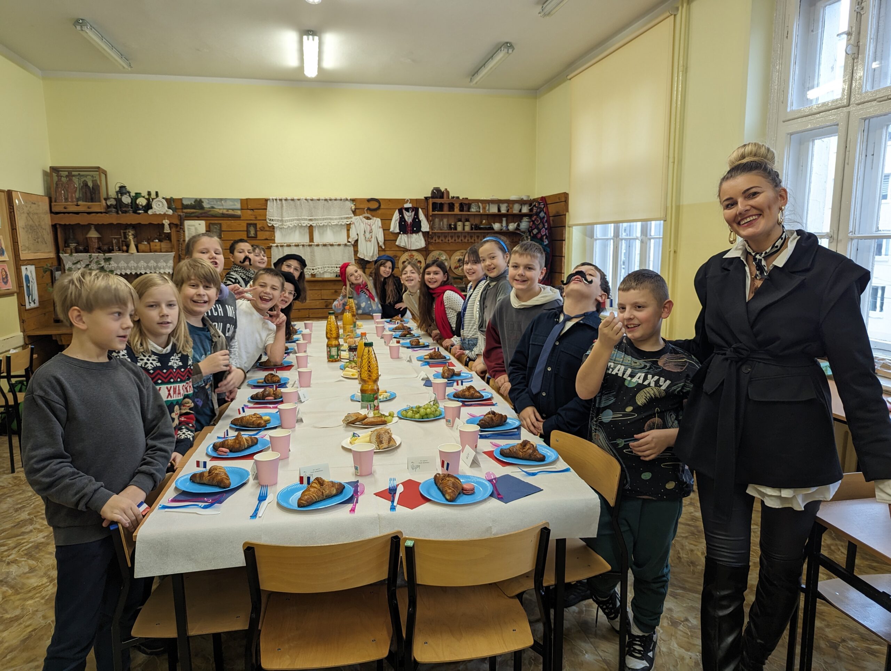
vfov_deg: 56.9
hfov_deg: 71.5
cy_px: 336
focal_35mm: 24
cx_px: 446
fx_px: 619
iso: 96
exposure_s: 1/41.5
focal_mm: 6.81
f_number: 1.85
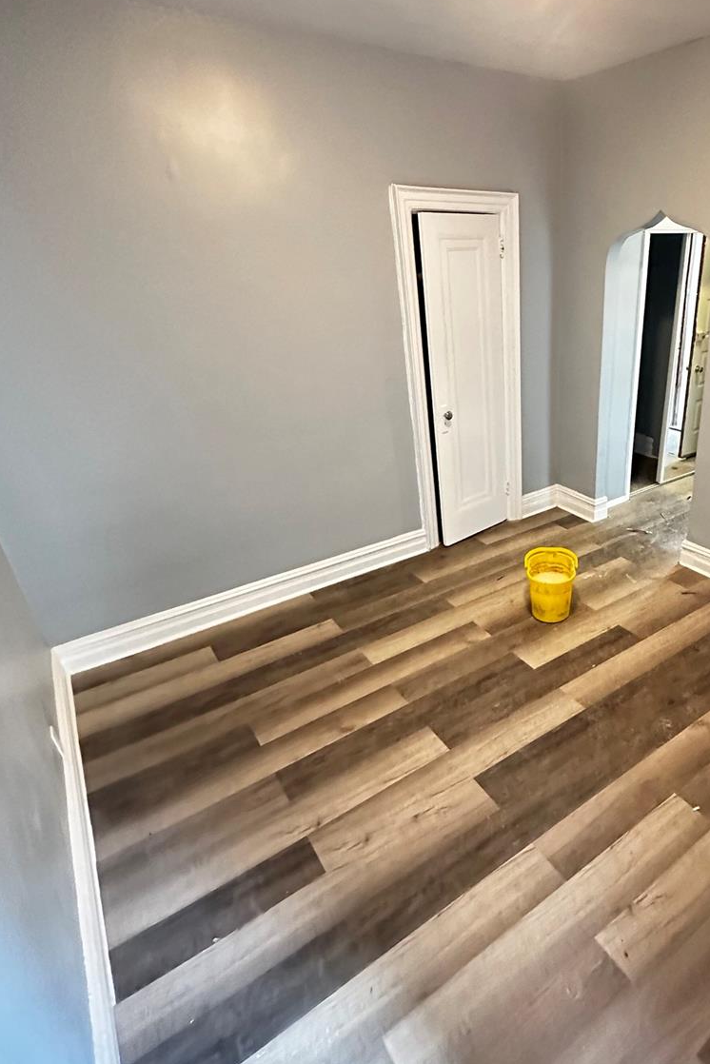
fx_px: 591
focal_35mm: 20
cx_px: 515
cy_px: 534
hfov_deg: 59.3
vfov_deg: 84.0
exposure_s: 1/40
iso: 1250
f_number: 2.2
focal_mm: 2.22
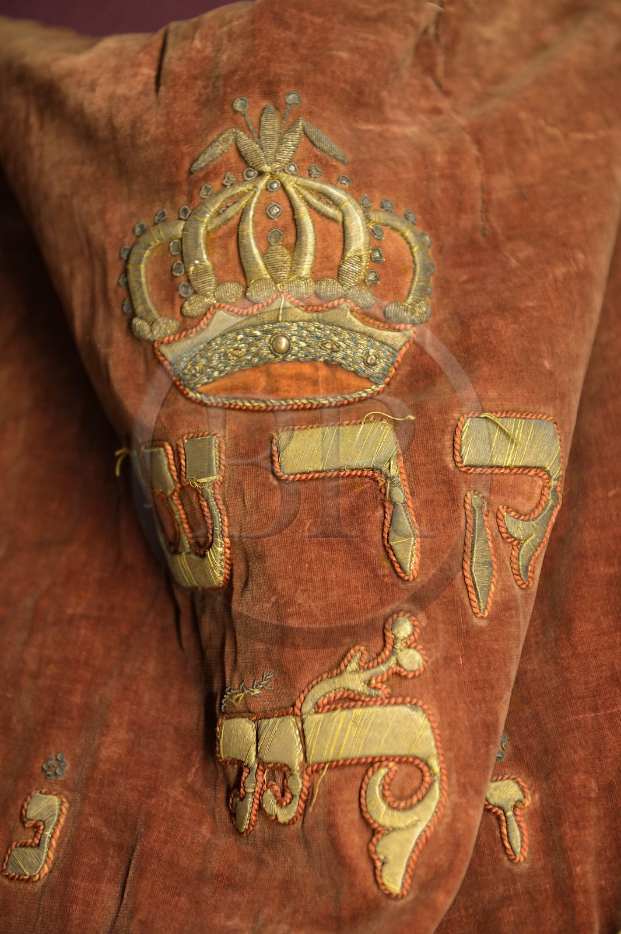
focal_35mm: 58
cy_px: 467
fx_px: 1502
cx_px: 310
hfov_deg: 23.4
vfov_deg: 34.5
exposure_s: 1/15
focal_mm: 58
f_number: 3.5
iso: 1600
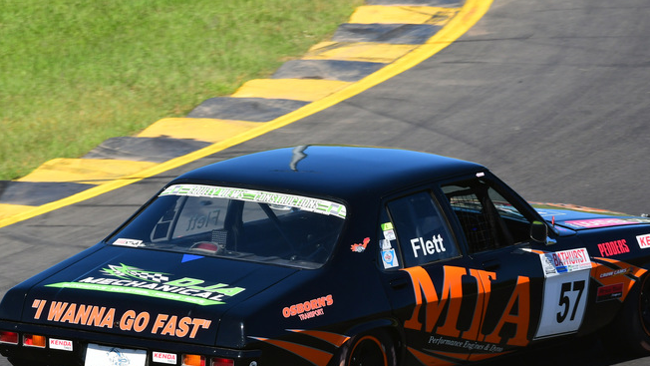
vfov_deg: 2.2
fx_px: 9636
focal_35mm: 559
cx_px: 366
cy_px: 224
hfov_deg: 3.9
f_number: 11
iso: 500
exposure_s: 1/640
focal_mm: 290
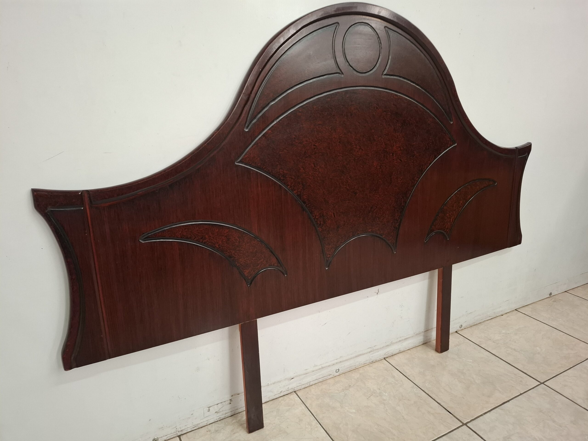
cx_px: 294
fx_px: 391
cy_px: 220
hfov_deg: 73.9
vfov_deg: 58.9
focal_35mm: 23
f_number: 1.8
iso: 320
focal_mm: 5.54
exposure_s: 1/30
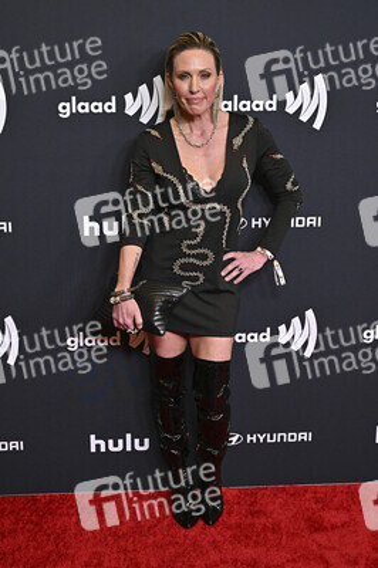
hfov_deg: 28.0
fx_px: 757
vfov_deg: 41.1
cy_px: 284
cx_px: 189
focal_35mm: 48
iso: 4000
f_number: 5.6
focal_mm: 48
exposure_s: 1/250
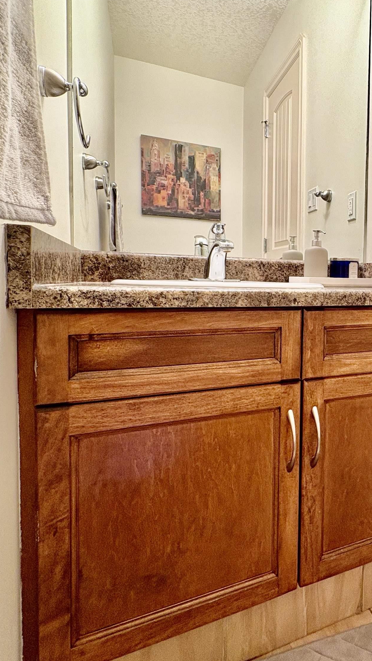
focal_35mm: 21
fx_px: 368
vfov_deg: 83.8
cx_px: 340
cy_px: 323
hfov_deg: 47.7
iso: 160
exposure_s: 1/60
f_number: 2.2
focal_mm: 2.22
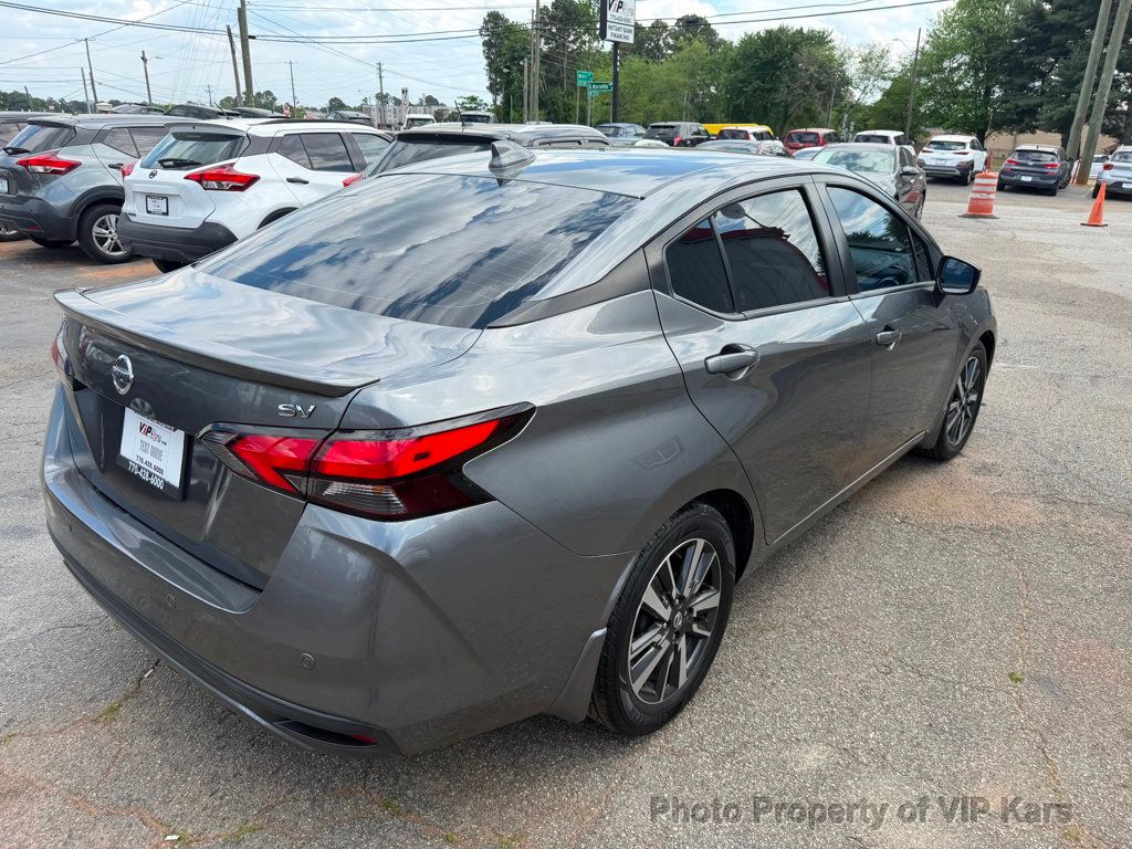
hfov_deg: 71.6
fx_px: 785
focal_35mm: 24
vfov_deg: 56.8
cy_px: 424
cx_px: 566
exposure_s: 1/1812
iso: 80
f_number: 1.78
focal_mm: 6.76
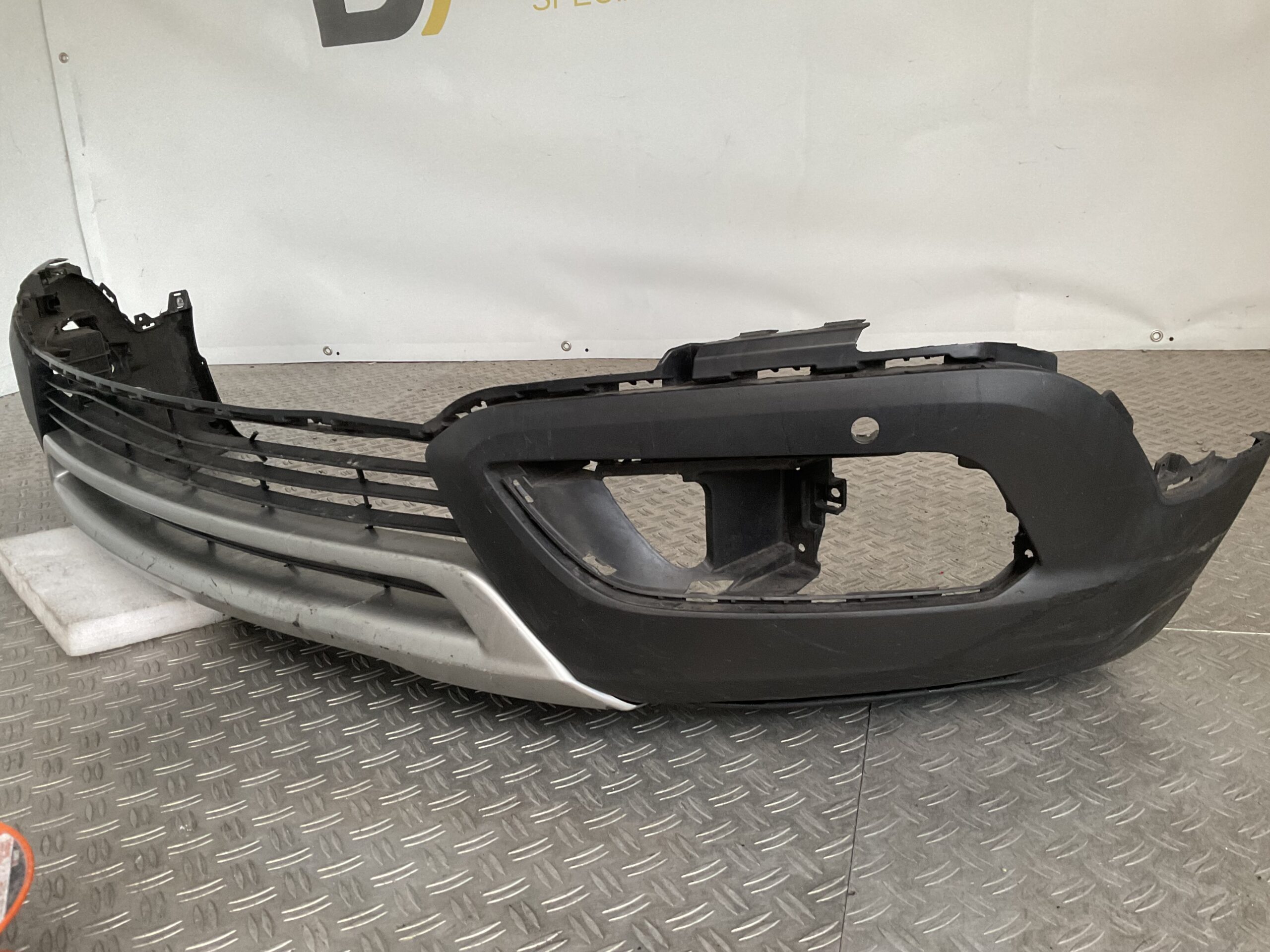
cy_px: 476
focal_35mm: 29
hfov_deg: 61.7
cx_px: 635
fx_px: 1064
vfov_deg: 48.2
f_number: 1.8
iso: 125
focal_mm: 3
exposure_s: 1/50
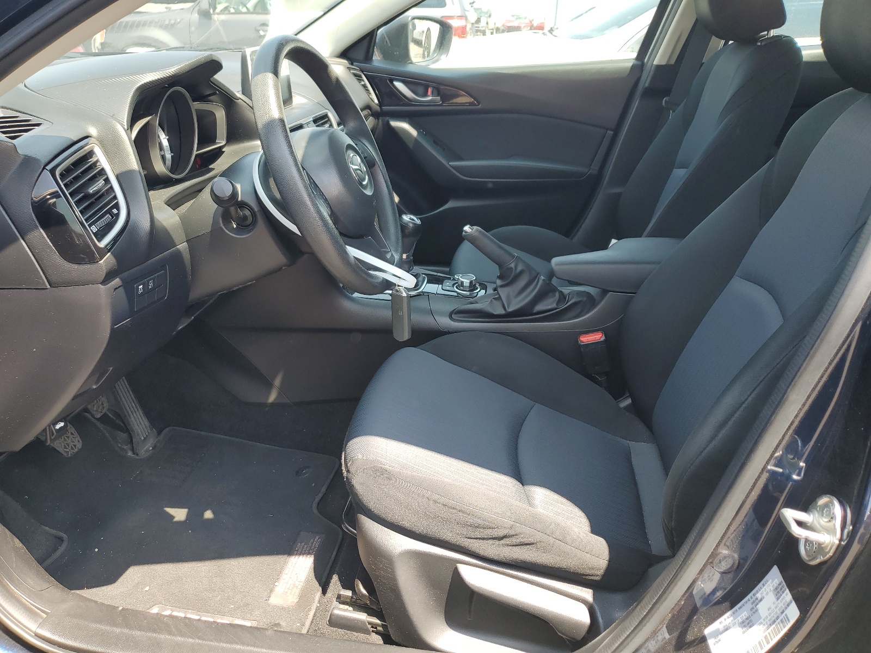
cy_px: 326
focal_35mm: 26
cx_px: 436
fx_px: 654
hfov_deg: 67.3
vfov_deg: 53.1
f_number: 1.5
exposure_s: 1/303
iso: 50
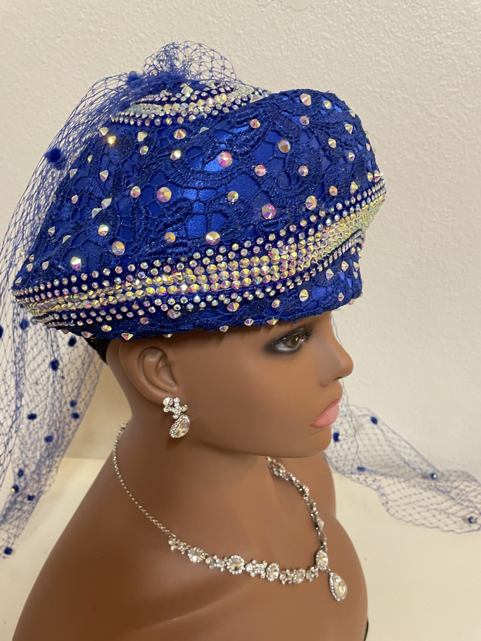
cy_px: 320
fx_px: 482
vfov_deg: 67.3
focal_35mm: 26
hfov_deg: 53.1
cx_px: 240
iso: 320
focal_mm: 4.2
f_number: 1.6
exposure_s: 1/40
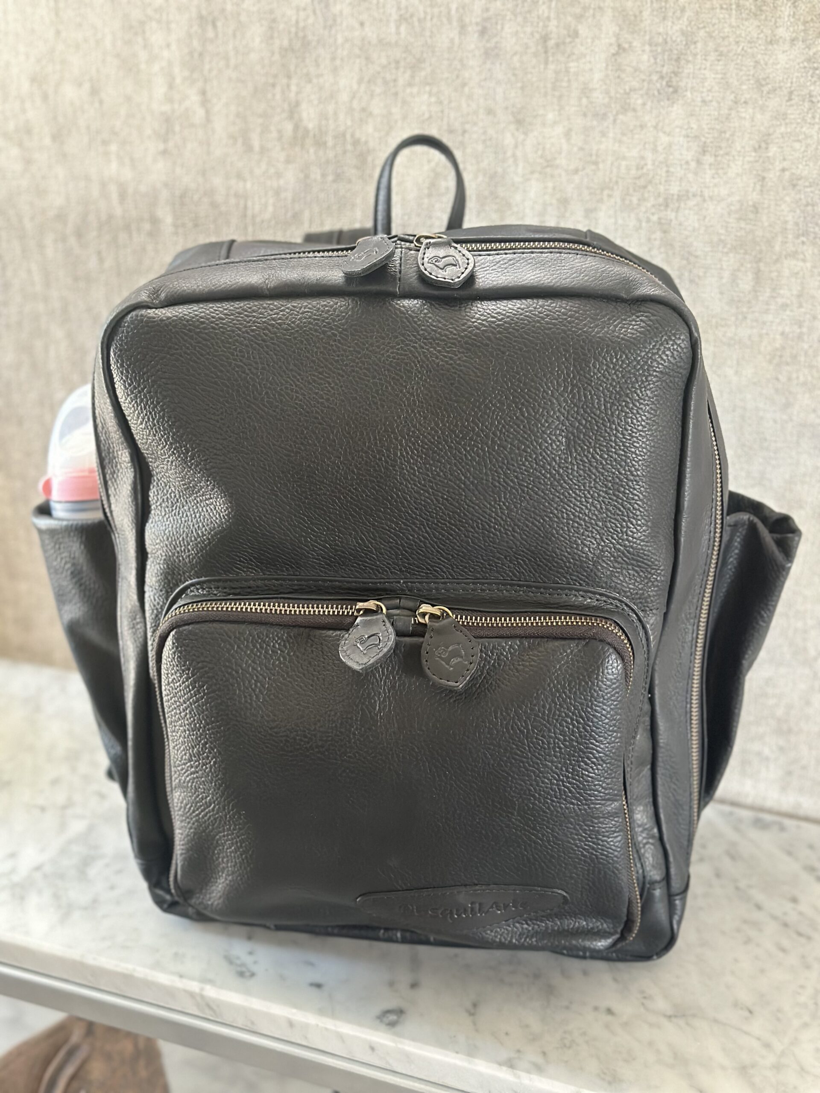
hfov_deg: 30.3
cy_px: 546
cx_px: 410
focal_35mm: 48
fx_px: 1516
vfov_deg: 39.7
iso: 500
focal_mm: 6.86
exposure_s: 1/40
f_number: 1.78
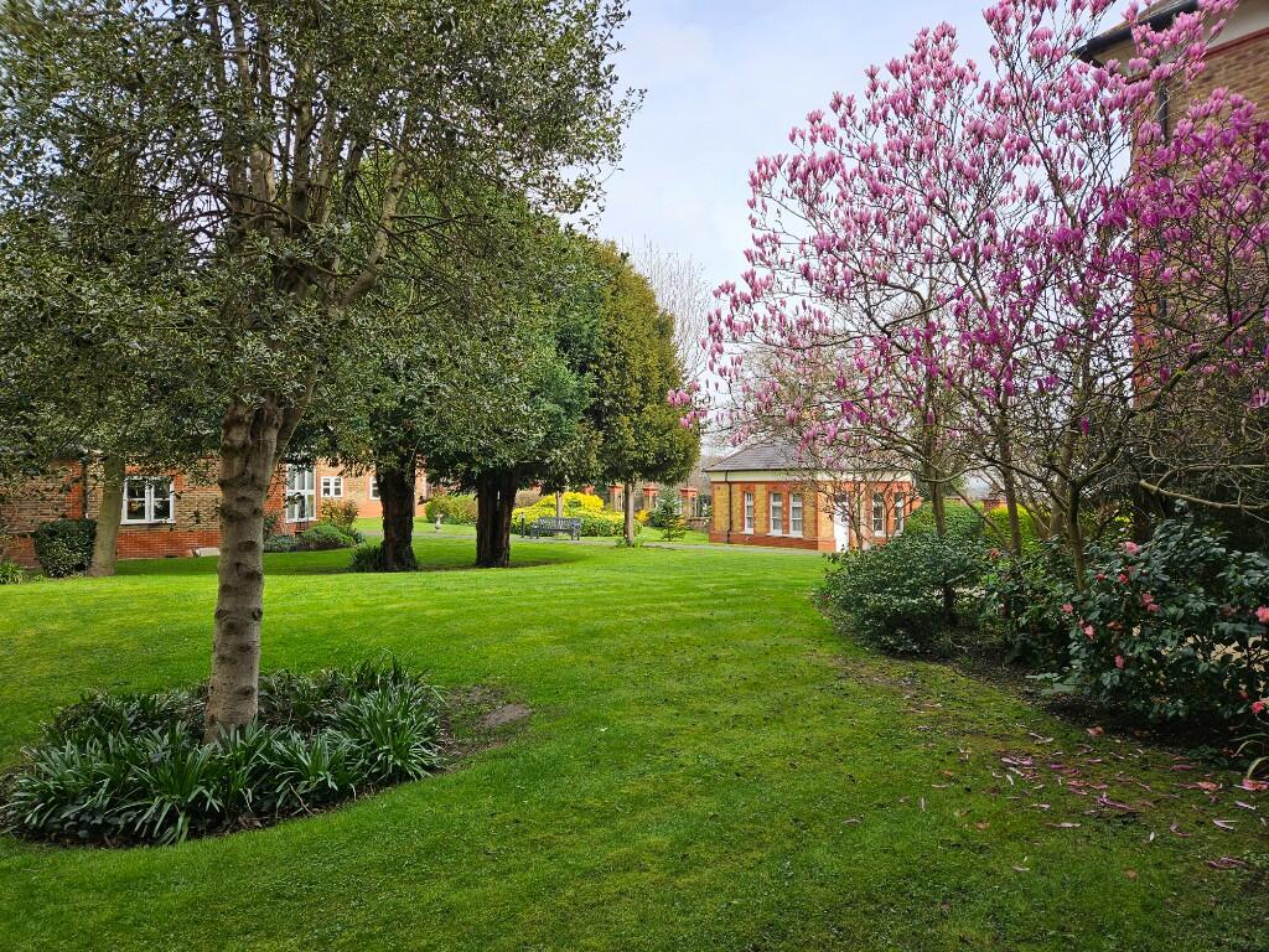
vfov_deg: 58.9
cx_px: 634
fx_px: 843
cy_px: 476
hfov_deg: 73.9
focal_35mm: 23
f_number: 1.8
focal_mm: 5.4
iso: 25
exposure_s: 1/781
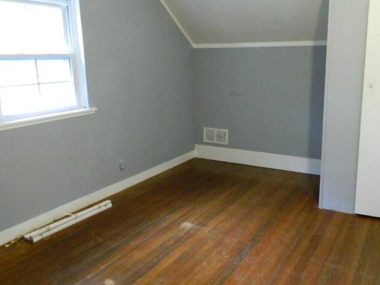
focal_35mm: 32
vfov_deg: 44.2
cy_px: 141
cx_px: 212
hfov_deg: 56.7
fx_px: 351
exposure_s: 1/10
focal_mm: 5.1
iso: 400
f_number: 3.2
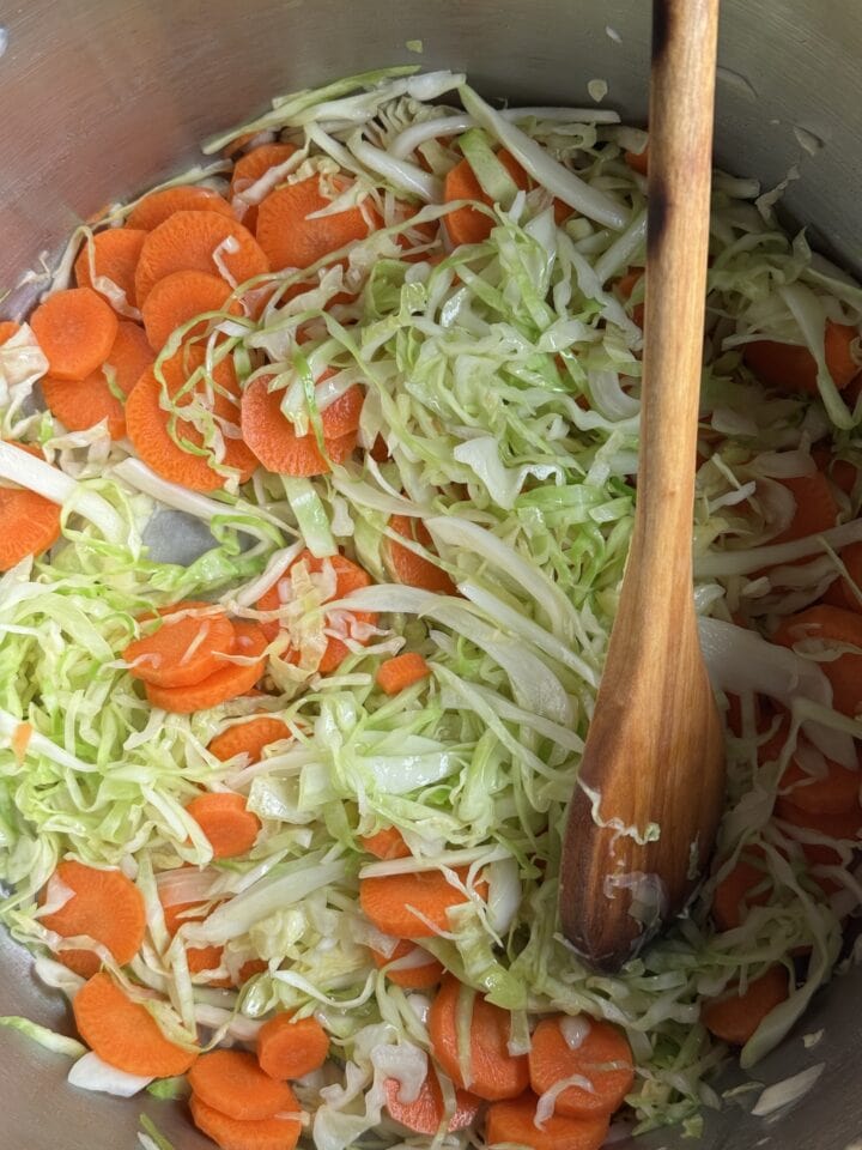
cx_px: 431
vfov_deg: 39.7
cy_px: 575
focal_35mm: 48
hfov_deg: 30.3
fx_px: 1594
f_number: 1.78
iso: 64
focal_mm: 6.76
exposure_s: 1/510
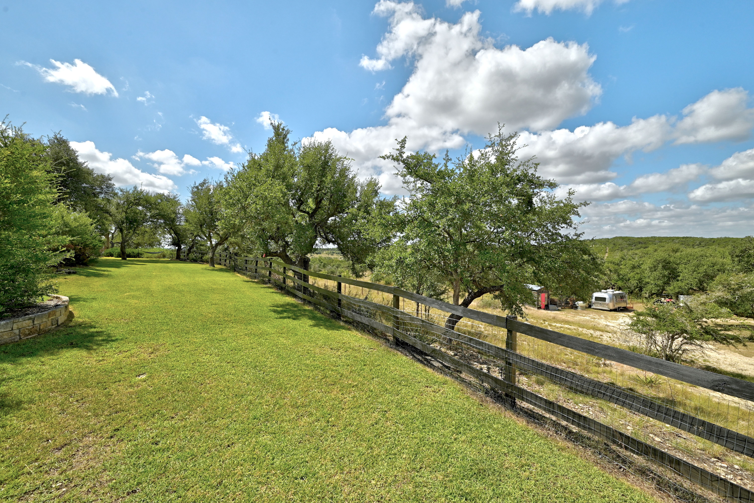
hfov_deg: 104.2
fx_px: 293
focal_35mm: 14
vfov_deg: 81.2
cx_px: 377
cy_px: 252
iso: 400
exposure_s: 1/400
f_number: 10
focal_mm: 14
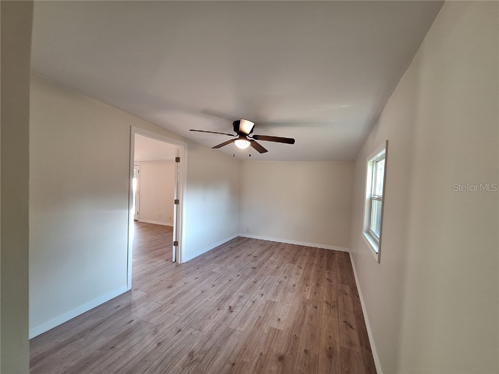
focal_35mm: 13
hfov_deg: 106.2
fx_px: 187
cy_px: 187
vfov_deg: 89.9
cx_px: 250
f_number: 2.2
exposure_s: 1/40
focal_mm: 1.74
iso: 125
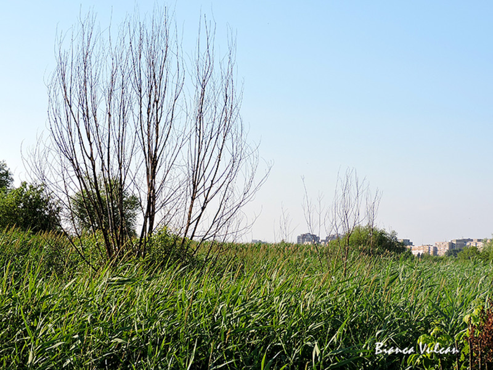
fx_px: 1211
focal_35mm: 85
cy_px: 185
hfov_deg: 23.0
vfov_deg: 17.4
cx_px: 246
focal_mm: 15.2
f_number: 4
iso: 100
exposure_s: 1/500
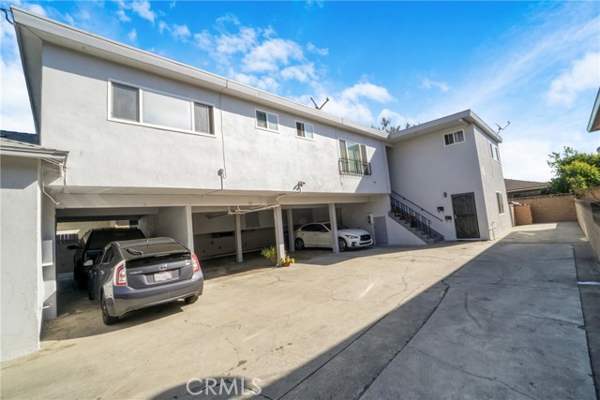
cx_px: 300
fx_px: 250
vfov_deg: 77.4
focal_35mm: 15
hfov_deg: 100.4
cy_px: 200
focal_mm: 10
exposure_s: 1/30
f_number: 22
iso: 100
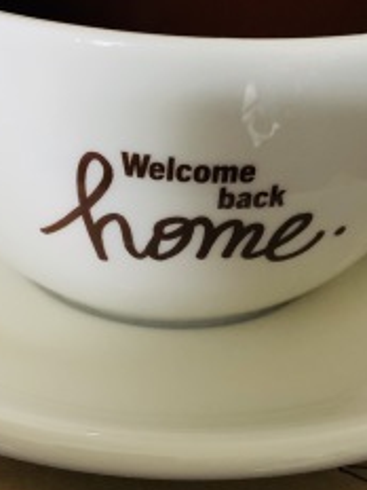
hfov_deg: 26.1
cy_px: 258
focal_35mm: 56
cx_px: 195
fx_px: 792
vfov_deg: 34.3
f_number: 1.8
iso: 640
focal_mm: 4.25
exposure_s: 1/30
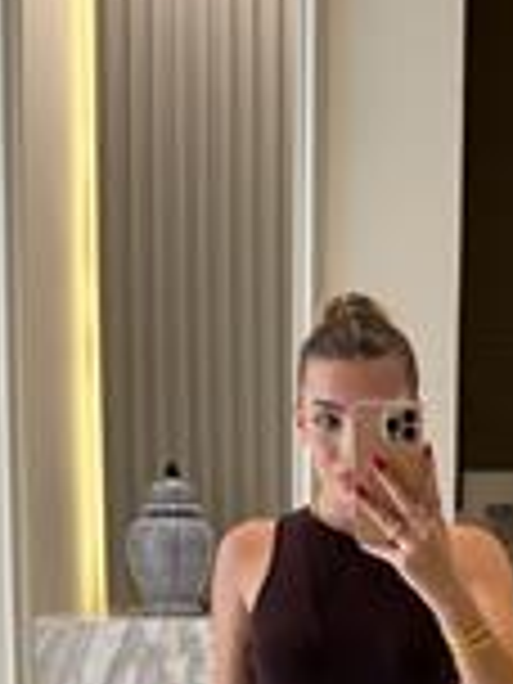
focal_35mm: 63
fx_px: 1245
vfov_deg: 28.4
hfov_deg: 23.0
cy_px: 720
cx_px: 396
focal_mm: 6.76
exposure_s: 1/100
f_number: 1.78
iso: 200
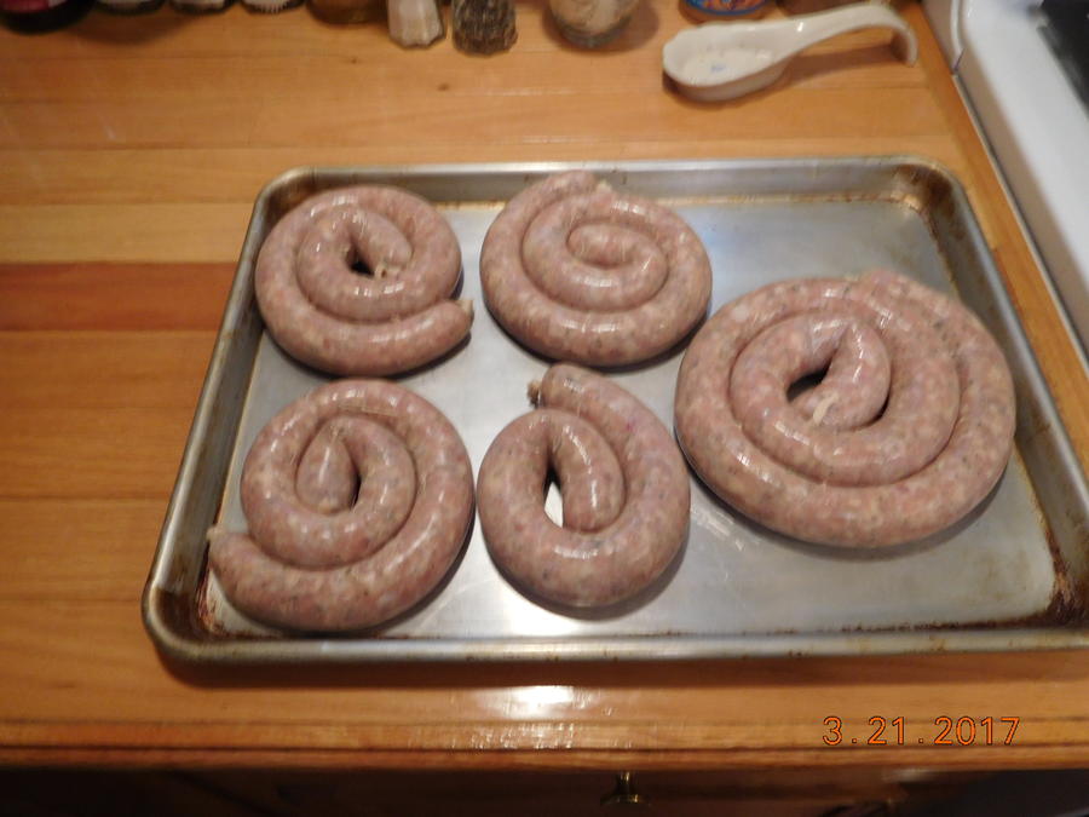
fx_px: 786
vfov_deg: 54.9
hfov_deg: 69.4
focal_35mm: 25
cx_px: 544
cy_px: 408
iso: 200
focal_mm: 4.5
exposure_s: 1/30
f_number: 3.4
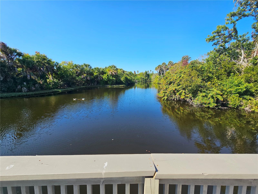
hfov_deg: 106.2
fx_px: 97
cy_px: 97
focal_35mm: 13
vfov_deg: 89.9
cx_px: 129
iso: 50
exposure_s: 1/1328
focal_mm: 2.2
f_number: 2.2
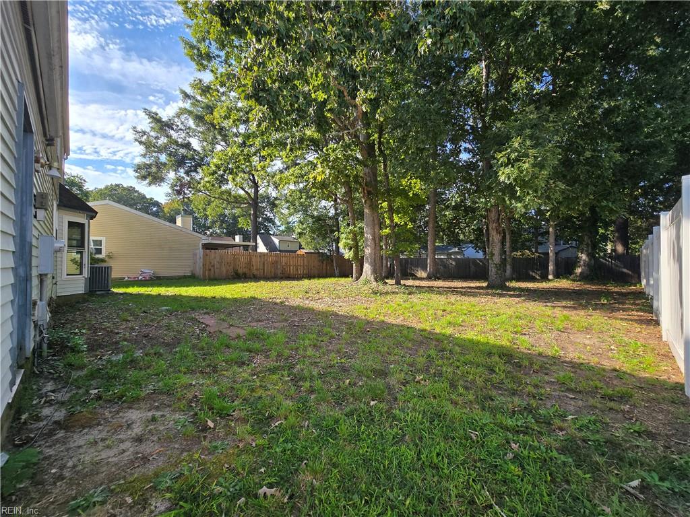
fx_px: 259
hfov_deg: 106.2
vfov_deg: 89.9
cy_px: 258
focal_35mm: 13
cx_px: 345
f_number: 2.2
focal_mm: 2.2
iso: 50
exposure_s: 1/1111
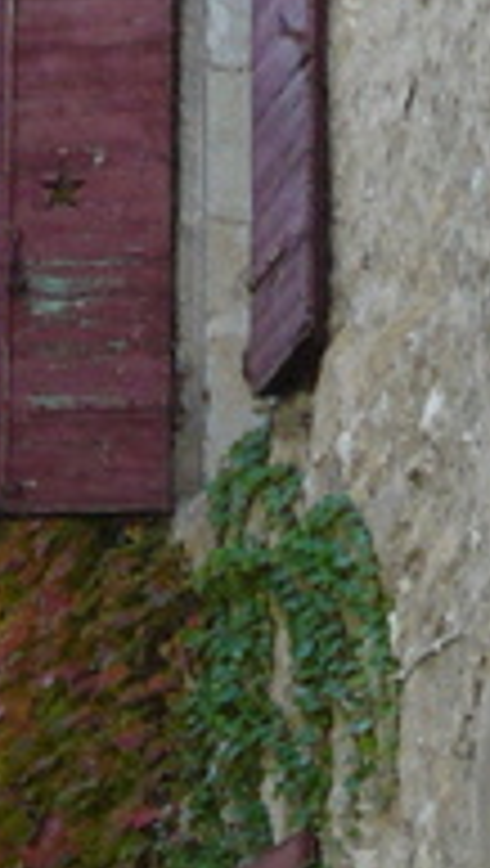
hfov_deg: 6.1
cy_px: 1592
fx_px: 4490
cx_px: -450
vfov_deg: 10.4
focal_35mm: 195
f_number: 2.8
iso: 100
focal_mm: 6
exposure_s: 1/100
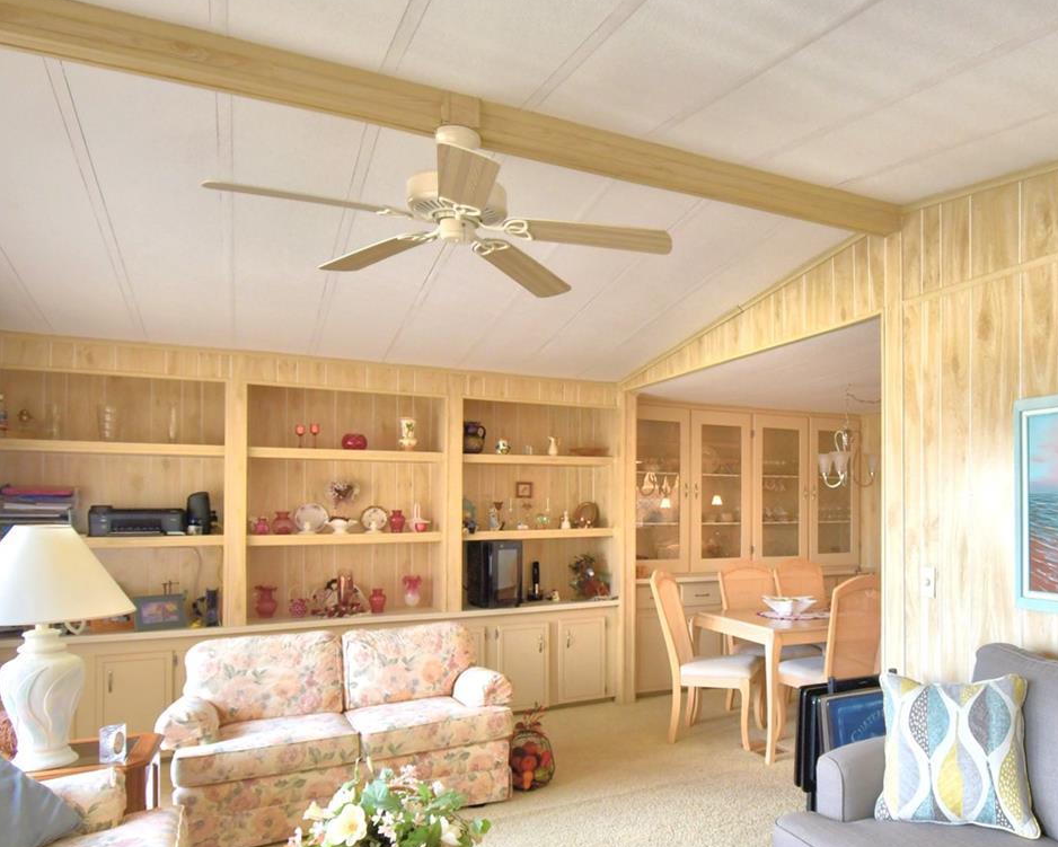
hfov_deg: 67.5
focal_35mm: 24
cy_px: 496
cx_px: 739
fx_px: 752
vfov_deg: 58.4
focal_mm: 10
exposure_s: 1/80
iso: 400
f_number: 4.5
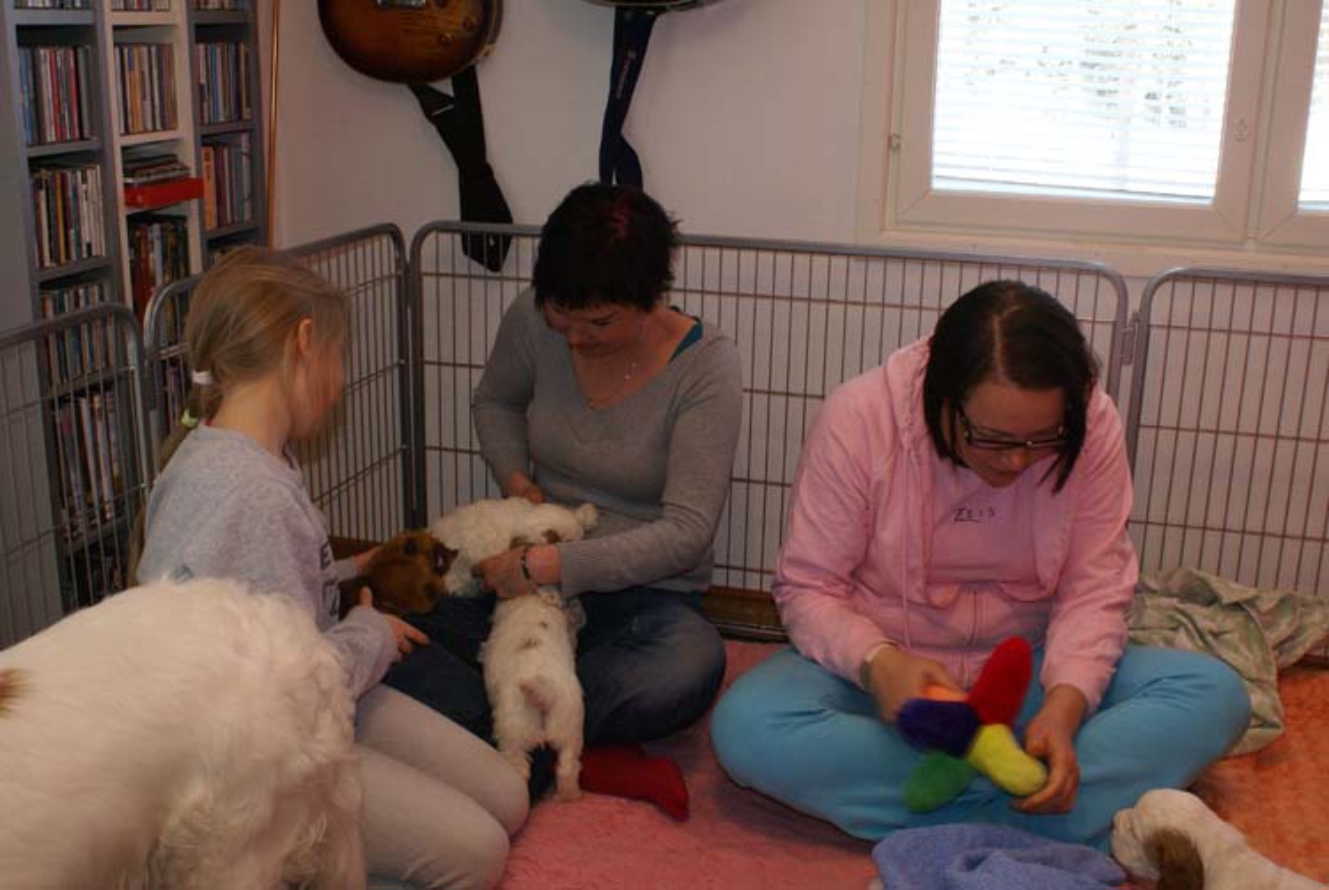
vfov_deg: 34.3
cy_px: 445
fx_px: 1441
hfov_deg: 49.5
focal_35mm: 39
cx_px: 664
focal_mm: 26
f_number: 5.6
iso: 400
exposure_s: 1/60
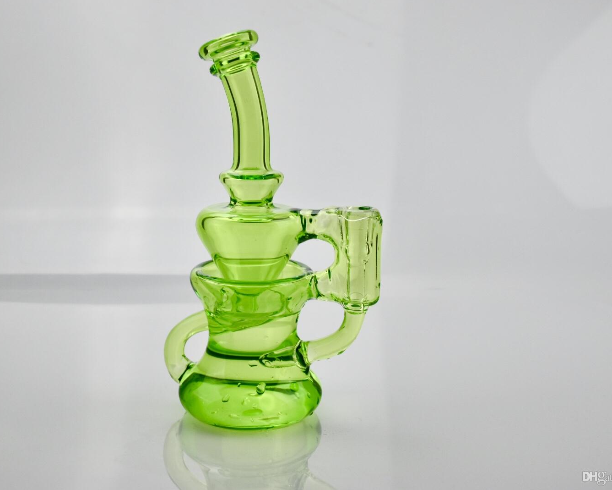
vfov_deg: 26.2
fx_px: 1050
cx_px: 308
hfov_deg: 32.5
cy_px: 243
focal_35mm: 58
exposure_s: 1/100
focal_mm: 34
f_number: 5
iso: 400
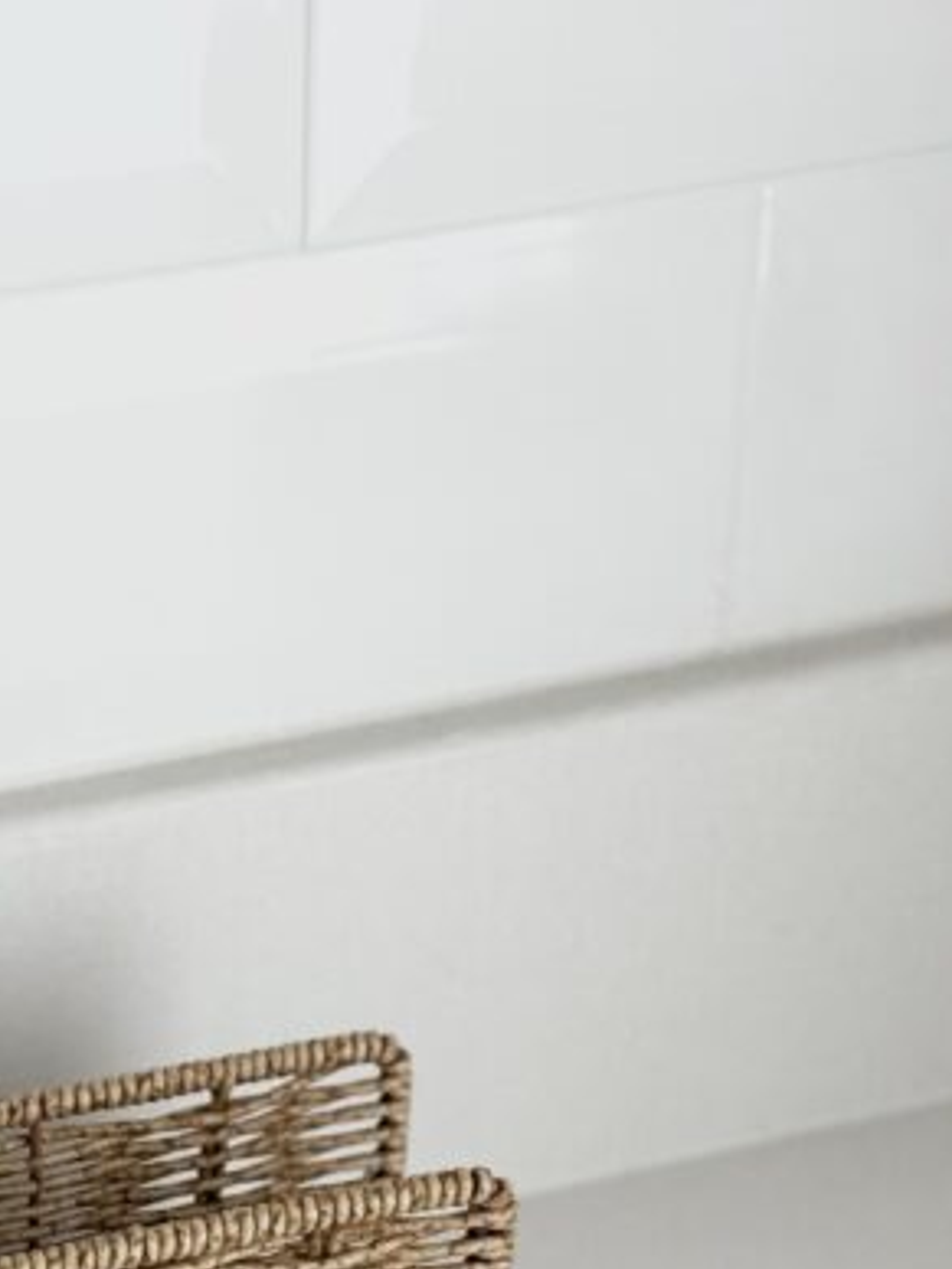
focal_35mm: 99
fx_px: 3630
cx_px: 36
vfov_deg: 19.6
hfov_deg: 14.7
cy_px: 1073
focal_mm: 6.76
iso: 250
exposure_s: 1/45
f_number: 1.78
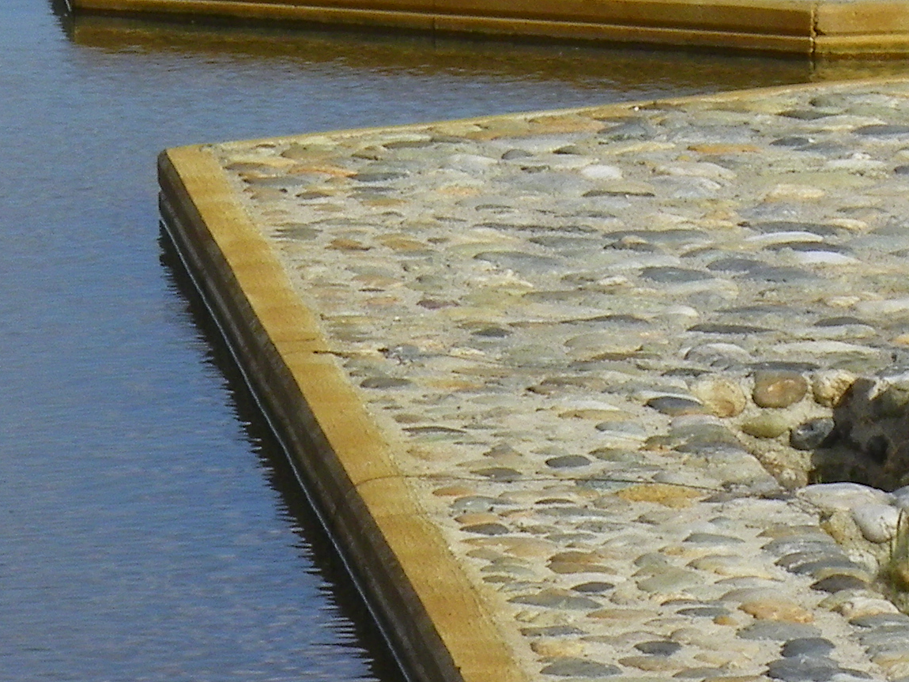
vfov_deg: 2.8
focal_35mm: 532
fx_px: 13973
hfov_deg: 3.7
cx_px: -467
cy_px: -501
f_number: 8
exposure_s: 1/250
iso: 64
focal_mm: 27.2
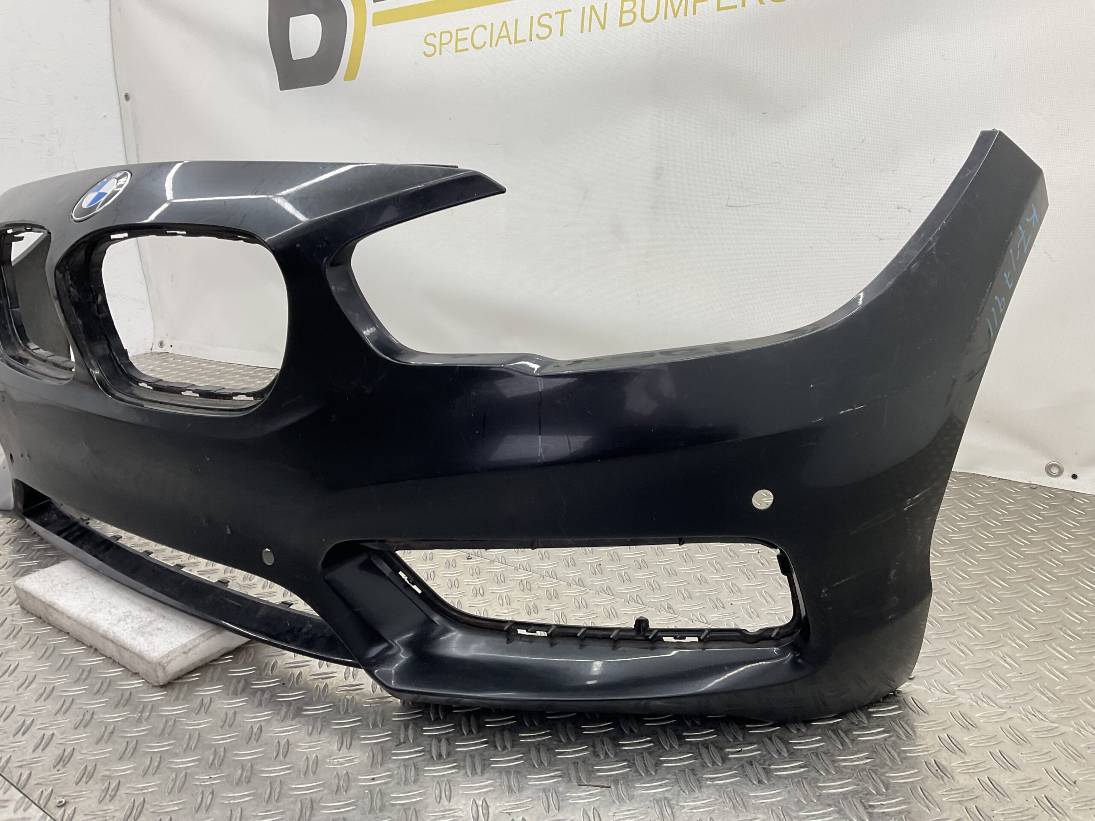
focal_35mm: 29
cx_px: 548
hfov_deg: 61.7
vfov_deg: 48.2
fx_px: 917
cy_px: 410
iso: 32
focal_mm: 3
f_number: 1.8
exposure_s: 1/100
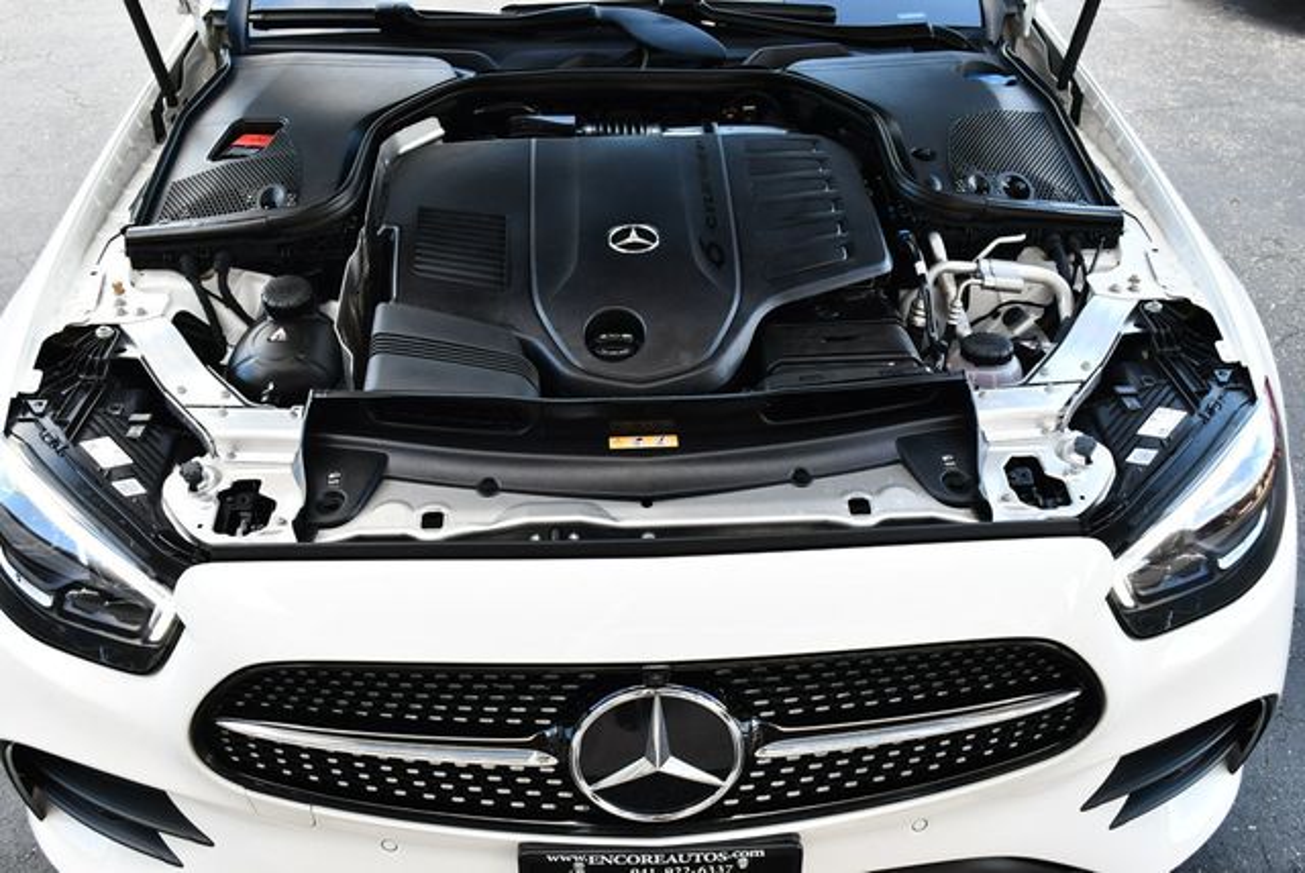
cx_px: 652
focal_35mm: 36
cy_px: 436
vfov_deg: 36.9
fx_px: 1306
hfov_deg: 53.1
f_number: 4.5
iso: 400
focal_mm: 18
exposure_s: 1/250
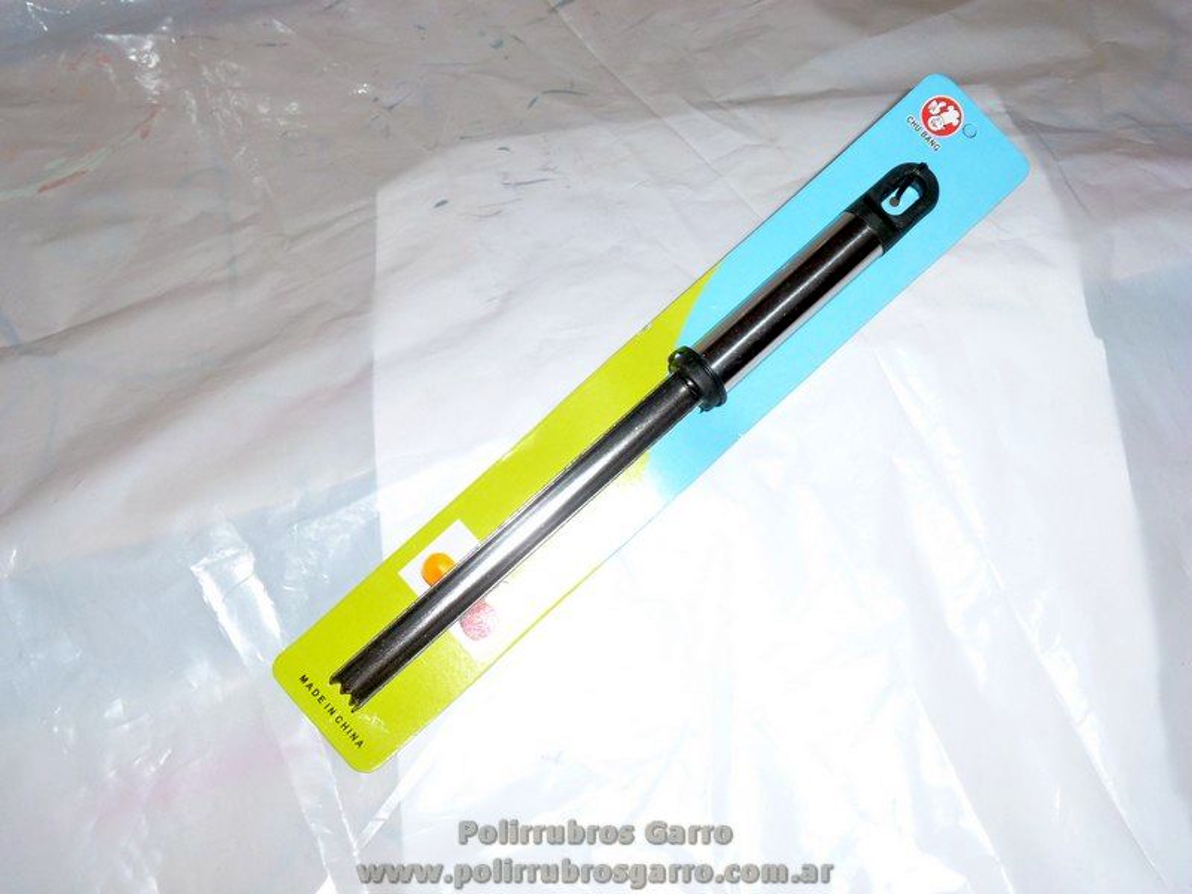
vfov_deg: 35.1
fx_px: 1412
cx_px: 596
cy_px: 447
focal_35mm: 41
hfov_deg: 45.8
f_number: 3.9
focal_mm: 7.4
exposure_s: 1/60
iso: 100
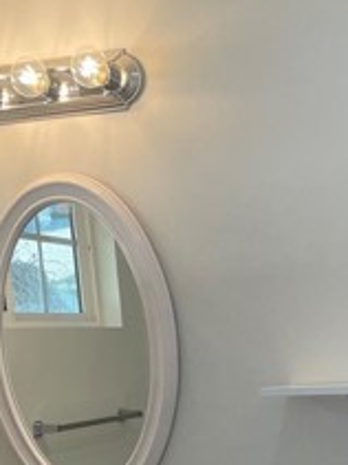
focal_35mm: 79
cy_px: 648
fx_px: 1060
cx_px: 262
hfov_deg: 18.5
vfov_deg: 21.6
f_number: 1.6
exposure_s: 1/120
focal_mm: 4.2
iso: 32
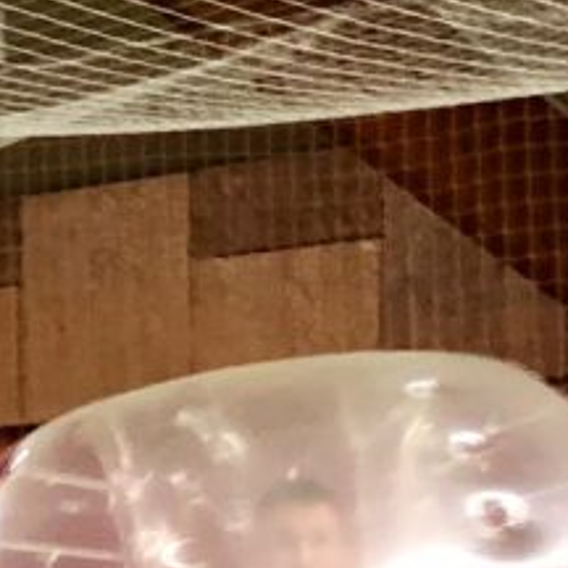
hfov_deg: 9.0
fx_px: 3304
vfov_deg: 9.5
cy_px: 874
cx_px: -744
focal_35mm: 178
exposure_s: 1/17
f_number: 1.8
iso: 80
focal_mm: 3.99
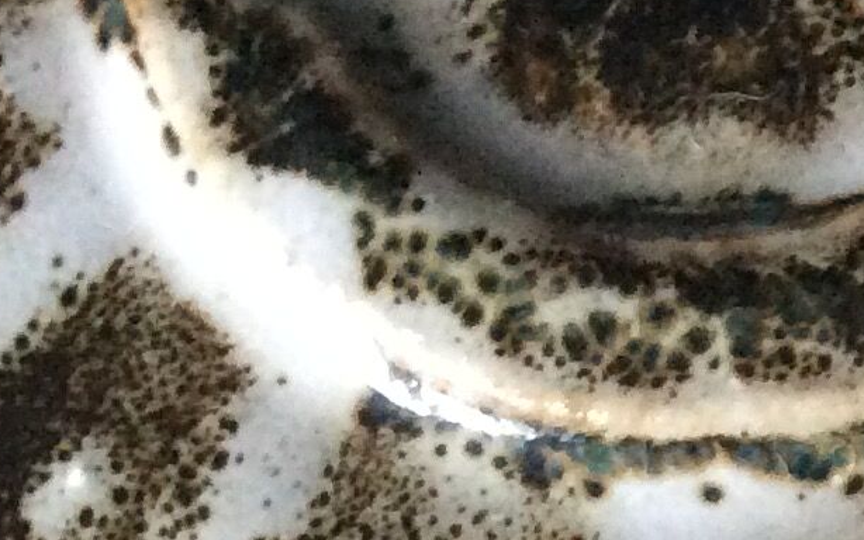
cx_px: 879
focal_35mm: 143
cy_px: 1229
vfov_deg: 8.5
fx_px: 3368
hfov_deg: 14.4
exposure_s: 1/17
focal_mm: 3.3
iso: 320
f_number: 2.4
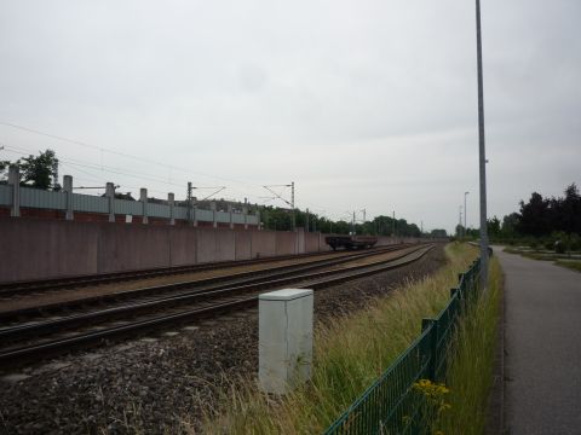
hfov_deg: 56.8
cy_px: 218
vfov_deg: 44.2
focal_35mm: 32
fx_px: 537
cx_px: 290
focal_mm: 5.2
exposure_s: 1/500
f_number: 5.6
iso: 100
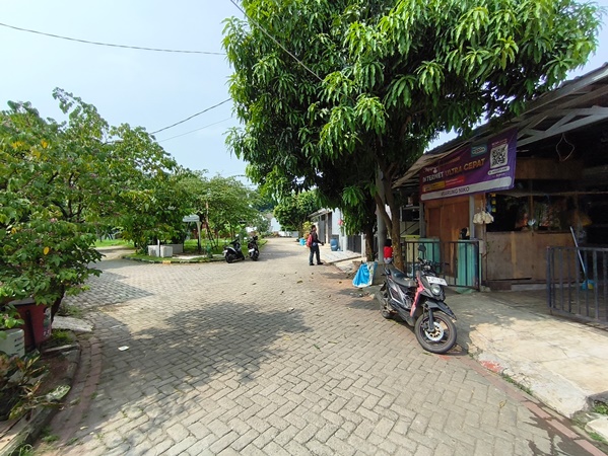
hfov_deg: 98.1
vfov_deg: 81.8
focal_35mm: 15
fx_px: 264
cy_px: 228
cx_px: 304
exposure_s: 1/1634
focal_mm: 1.65
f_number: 2.2
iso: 50
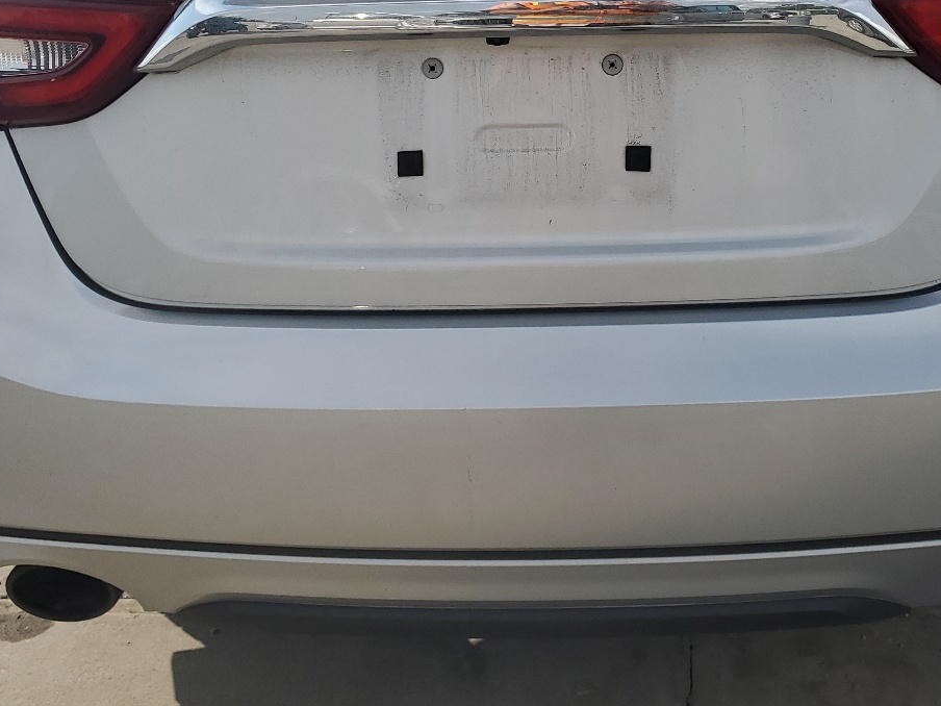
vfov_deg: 30.7
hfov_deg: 41.0
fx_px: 1250
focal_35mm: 46
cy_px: 141
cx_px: 583
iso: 50
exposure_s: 1/5000
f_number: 1.5
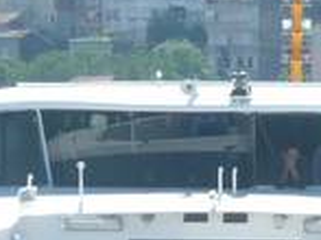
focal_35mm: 929
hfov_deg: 2.1
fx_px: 8608
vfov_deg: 1.6
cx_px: 332
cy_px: 216
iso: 100
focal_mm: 37.5
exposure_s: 1/320
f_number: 4.9
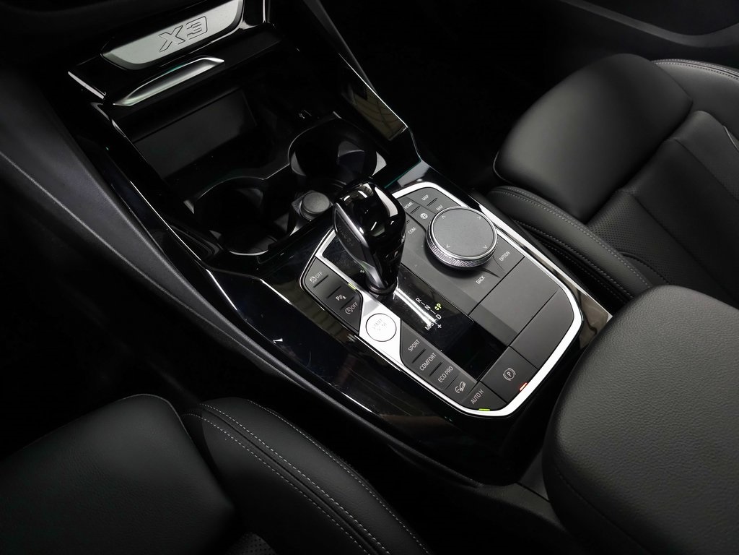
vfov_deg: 58.9
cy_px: 278
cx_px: 370
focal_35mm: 23
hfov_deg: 73.9
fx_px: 491
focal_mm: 6.3
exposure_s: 1/60
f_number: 1.7
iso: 250
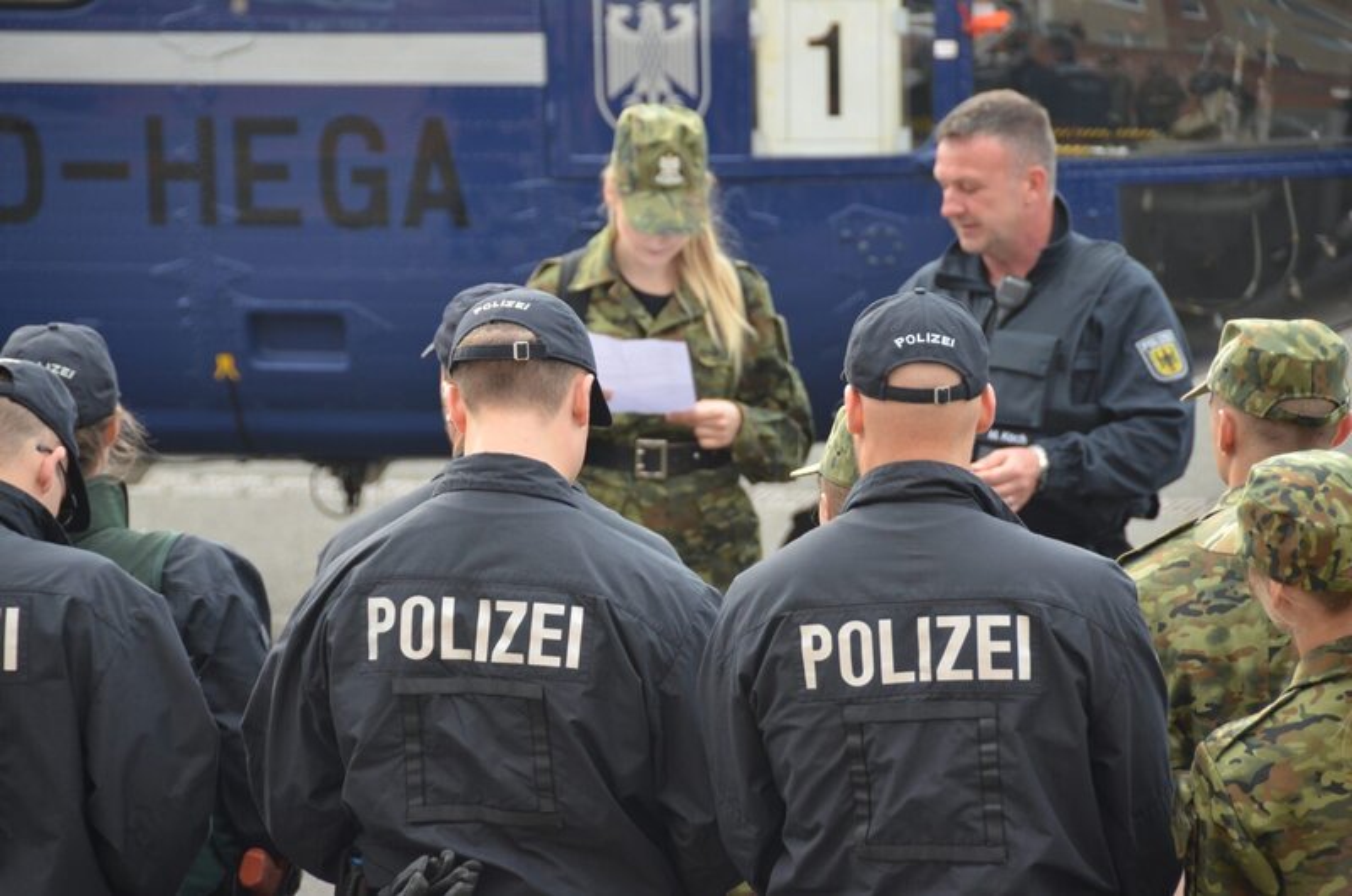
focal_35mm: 300
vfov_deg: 4.6
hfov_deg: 6.9
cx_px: 676
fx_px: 11244
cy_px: 448
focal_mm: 200
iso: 400
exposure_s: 1/320
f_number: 5.6
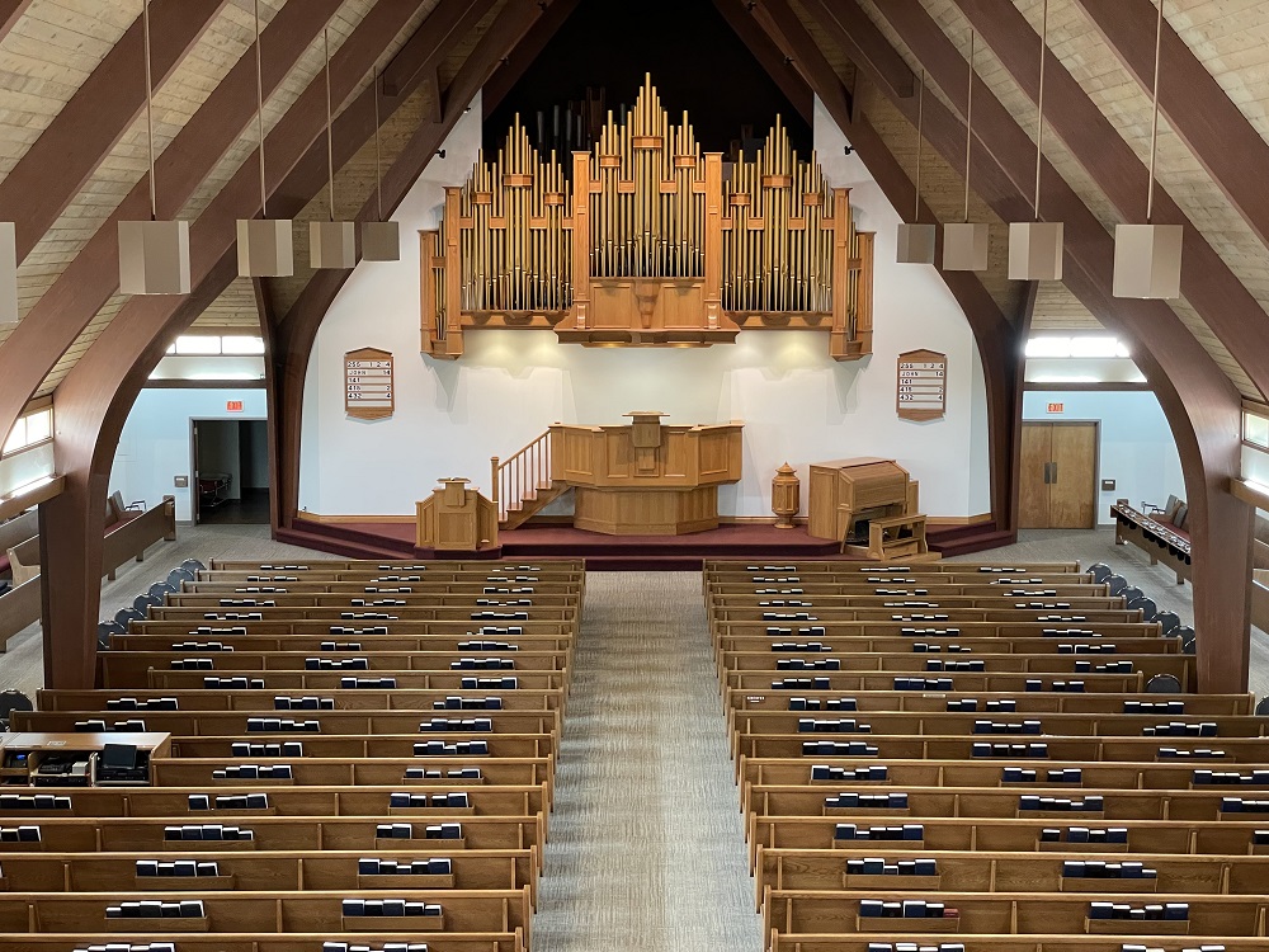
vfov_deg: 28.0
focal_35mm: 52
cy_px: 476
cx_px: 634
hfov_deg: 36.8
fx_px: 1906
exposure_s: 1/60
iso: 320
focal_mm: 6
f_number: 2
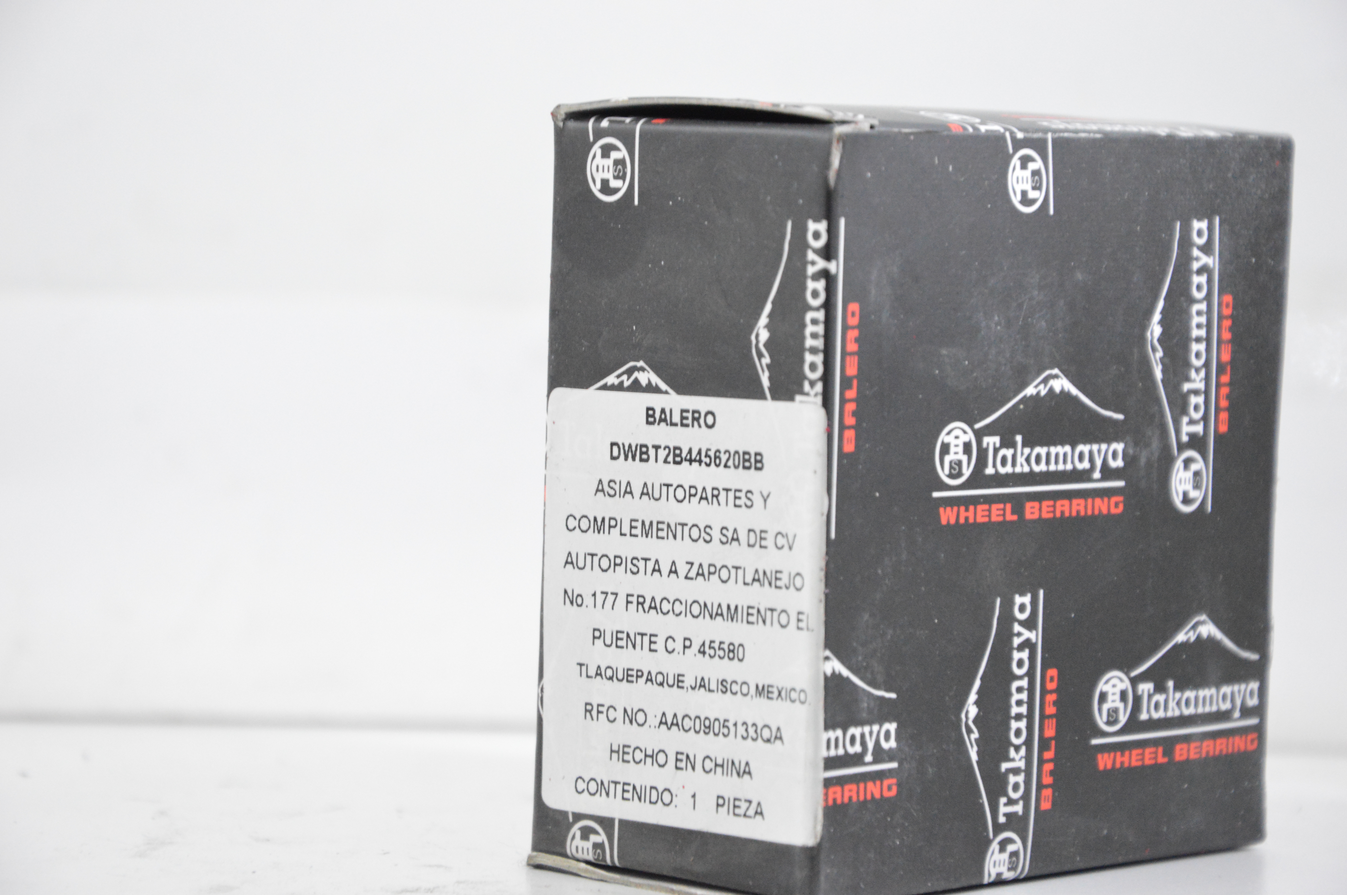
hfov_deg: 13.1
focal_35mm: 158
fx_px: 5888
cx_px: 674
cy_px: 448
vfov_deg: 8.7
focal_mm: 105
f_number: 7.1
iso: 3200
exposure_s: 1/100
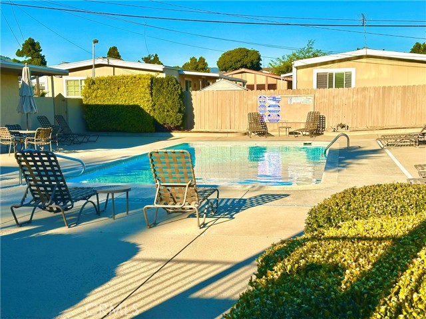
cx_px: 213
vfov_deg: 30.3
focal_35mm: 48
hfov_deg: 39.7
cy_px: 160
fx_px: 591
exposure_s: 1/4566
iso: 64
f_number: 1.78
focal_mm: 6.86
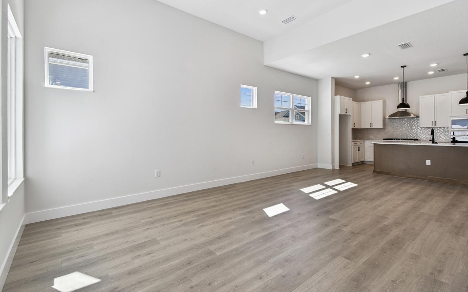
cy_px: 134
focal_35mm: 16
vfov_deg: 71.1
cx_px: 242
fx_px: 204
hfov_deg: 97.8
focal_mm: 10
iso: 100
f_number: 7.1
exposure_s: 1/125
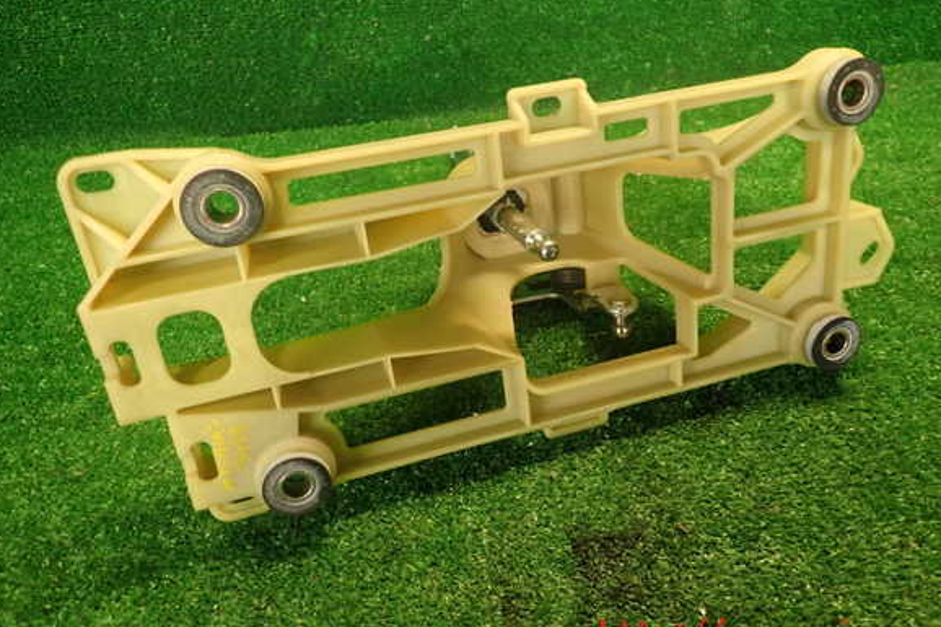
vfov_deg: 47.9
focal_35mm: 27
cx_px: 479
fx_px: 706
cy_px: 290
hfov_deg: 67.4
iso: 250
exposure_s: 1/30
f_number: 2
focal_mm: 4.5
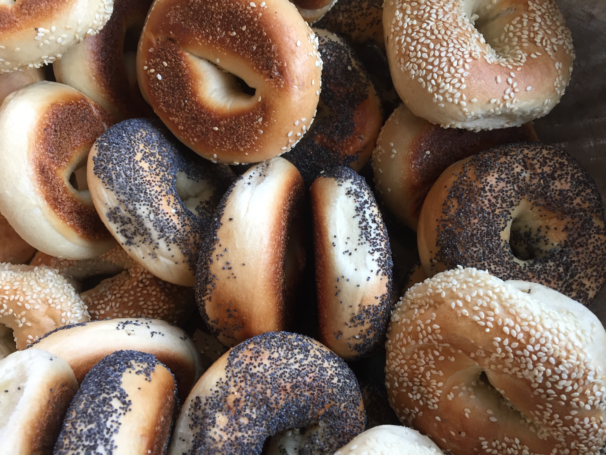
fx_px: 508
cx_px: 303
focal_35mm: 29
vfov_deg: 48.2
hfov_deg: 61.7
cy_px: 228
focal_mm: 4.15
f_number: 2.2
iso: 50
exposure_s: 1/33
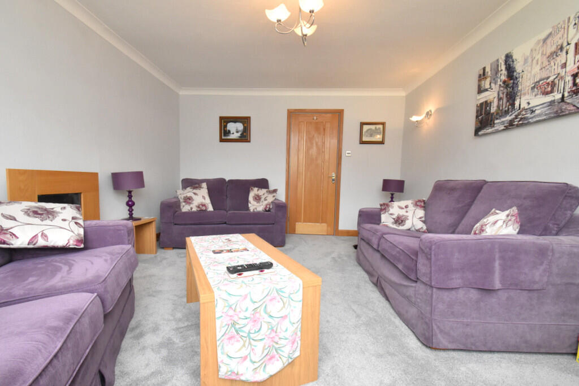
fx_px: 241
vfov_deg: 77.3
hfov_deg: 100.4
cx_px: 290
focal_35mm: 15
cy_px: 193
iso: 1600
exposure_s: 1/60
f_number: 10
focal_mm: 10
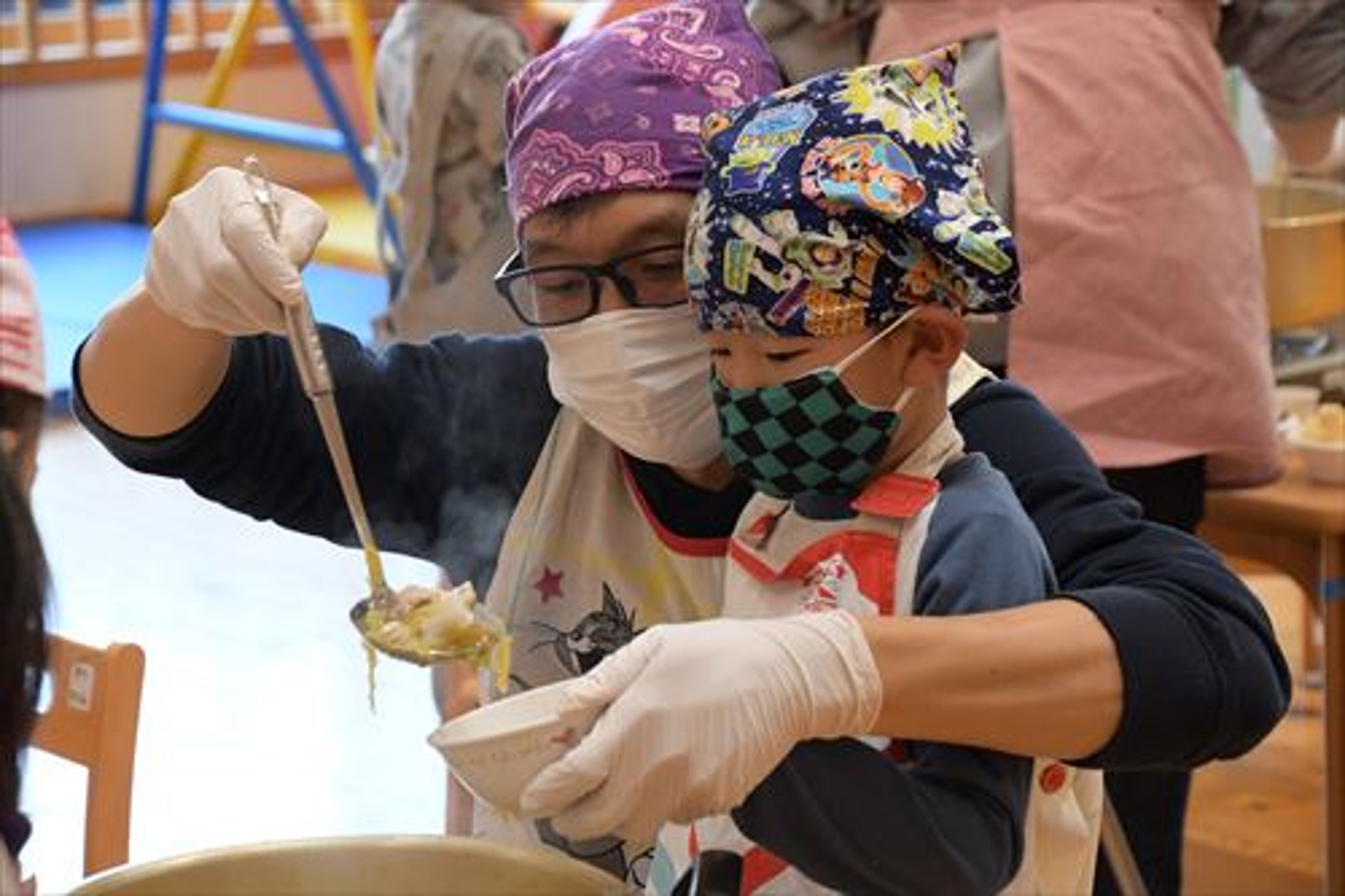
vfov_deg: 11.4
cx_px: 672
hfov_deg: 17.1
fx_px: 4482
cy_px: 448
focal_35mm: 120
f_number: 7.1
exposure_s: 1/200
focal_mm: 80
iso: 3200
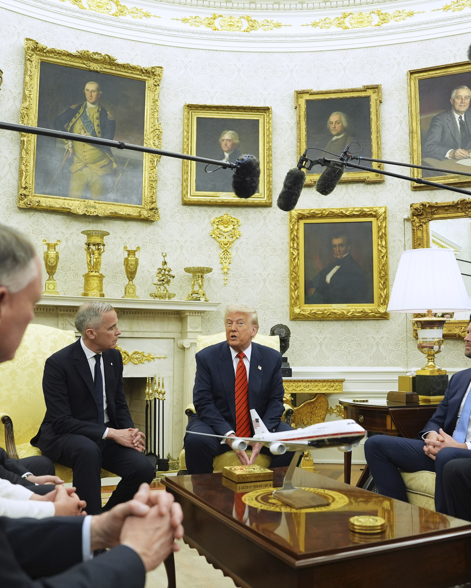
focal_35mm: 34
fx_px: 592
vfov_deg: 52.8
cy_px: 295
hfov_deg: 43.3
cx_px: 251
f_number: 2.8
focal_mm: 24
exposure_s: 1/400
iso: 2000
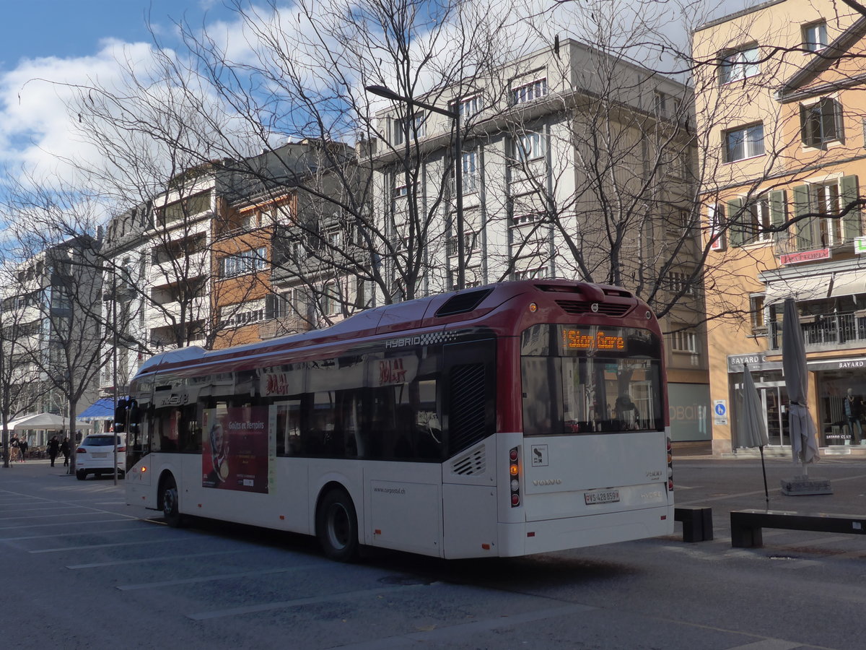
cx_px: 433
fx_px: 976
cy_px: 325
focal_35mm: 39
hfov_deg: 47.9
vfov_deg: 36.8
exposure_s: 1/800
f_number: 4.5
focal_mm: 8
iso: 160
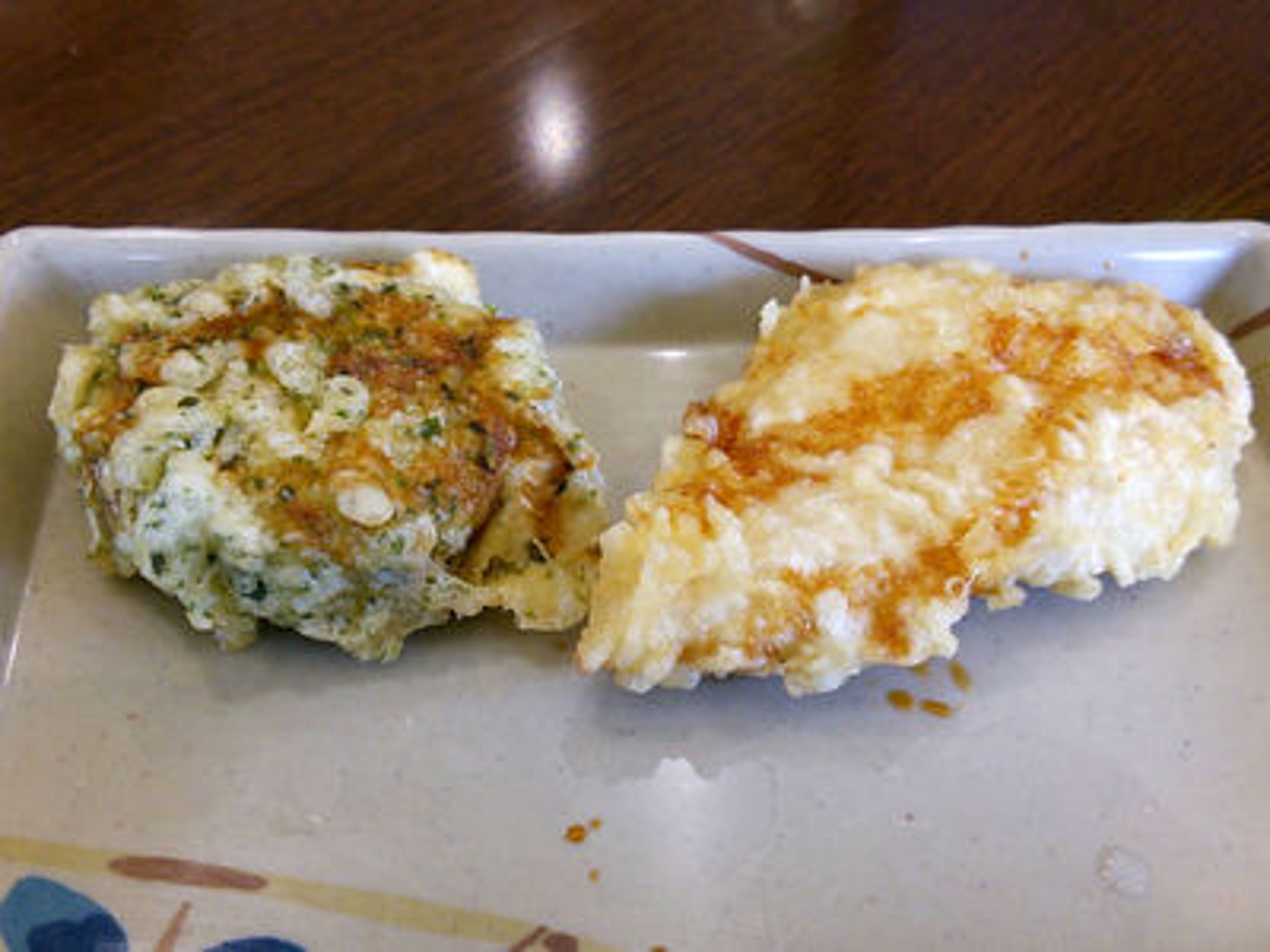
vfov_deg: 46.8
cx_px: 635
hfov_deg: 60.0
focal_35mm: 30
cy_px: 476
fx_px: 1101
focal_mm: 4.06
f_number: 1.94
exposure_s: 1/59
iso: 50
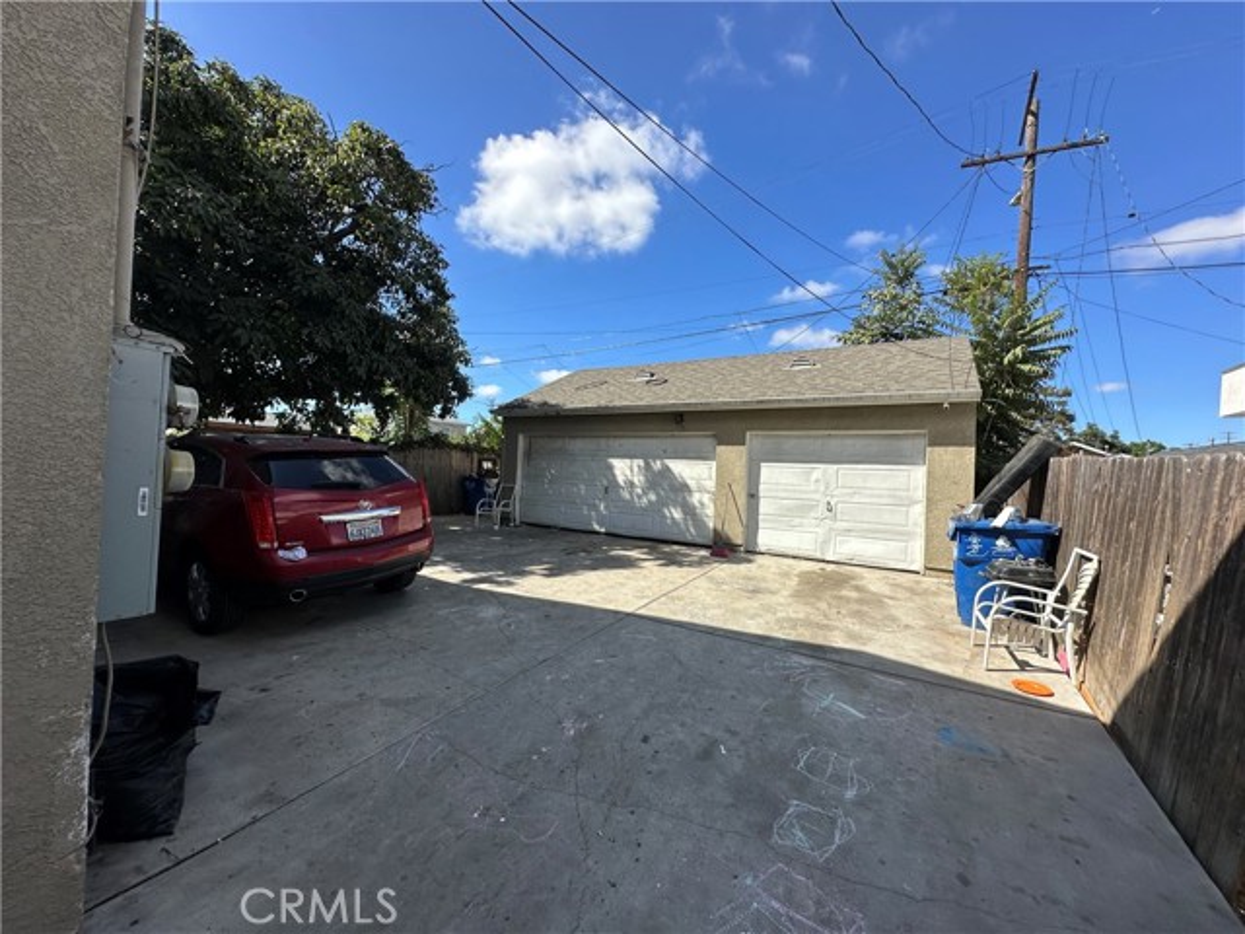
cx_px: 622
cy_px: 467
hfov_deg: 102.1
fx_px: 504
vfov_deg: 85.7
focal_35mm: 14
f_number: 2.2
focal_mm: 2.22
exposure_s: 1/1795
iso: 50
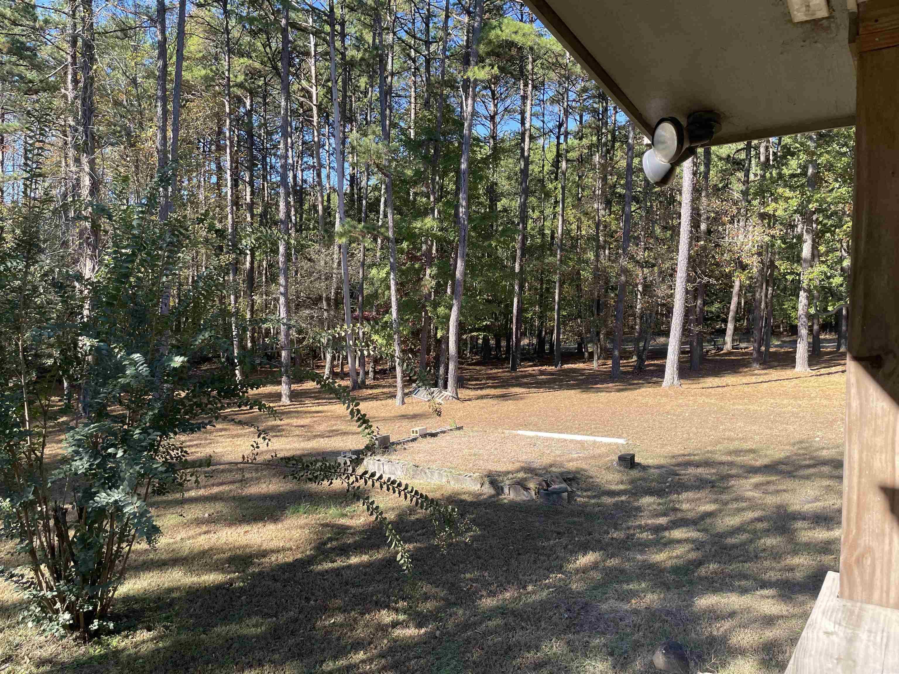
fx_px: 675
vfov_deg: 53.1
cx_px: 450
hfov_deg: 67.3
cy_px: 337
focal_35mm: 26
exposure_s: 1/612
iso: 32
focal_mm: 4.2
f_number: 1.6
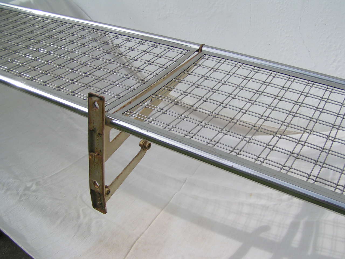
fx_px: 379
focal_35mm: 38
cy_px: 130
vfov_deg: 37.7
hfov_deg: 49.0
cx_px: 172
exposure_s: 1/1000
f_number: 3.5
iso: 50
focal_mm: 5.8
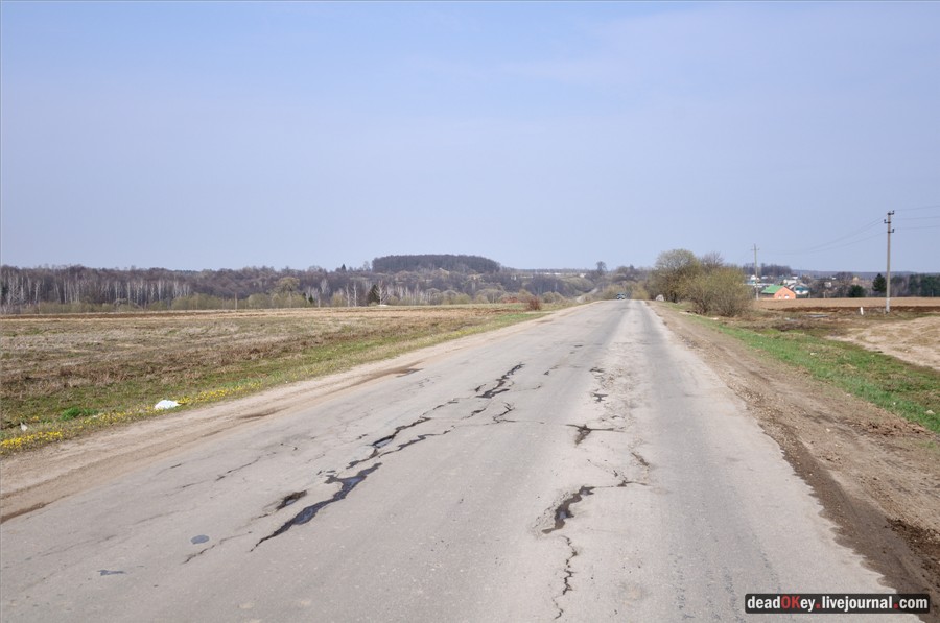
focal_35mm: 36
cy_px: 312
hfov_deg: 53.2
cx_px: 470
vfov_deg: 36.8
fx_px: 938
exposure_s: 1/500
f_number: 7.1
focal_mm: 24
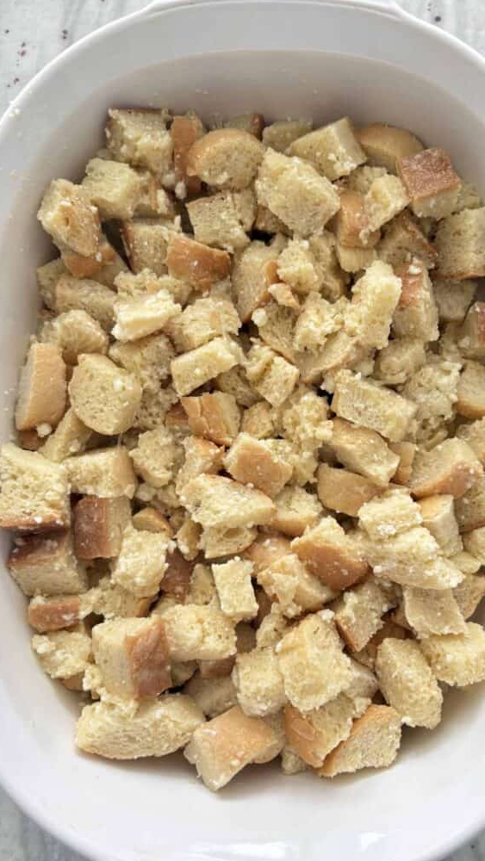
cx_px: 271
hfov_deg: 40.1
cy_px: 431
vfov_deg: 66.1
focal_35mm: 29
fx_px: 663
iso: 125
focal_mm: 5.96
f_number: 1.6
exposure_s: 1/65
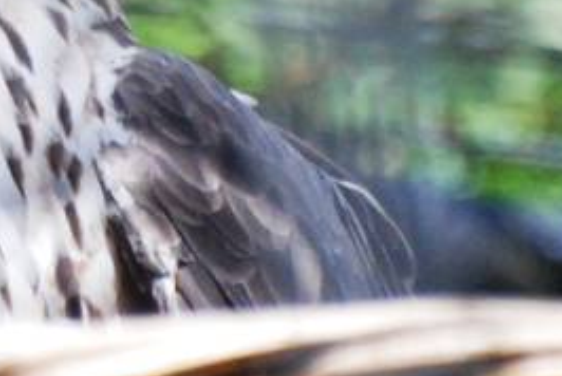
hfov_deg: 0.8
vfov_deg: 0.5
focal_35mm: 2708
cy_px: -208
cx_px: -55
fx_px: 42321
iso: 1000
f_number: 5.6
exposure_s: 1/1250
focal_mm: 300
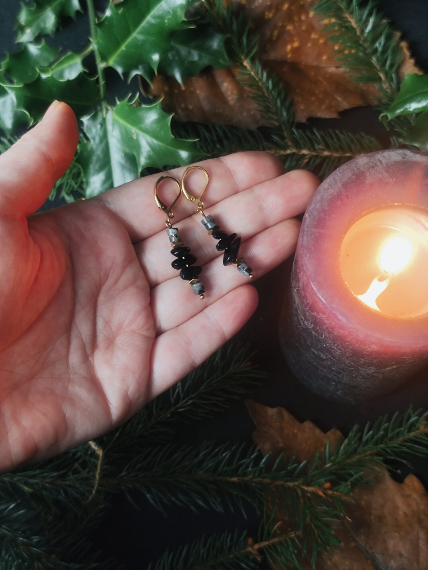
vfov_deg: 41.2
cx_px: 214
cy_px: 285
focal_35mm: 46
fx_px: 758
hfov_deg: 31.5
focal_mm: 6.19
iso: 125
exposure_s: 1/25
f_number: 1.65
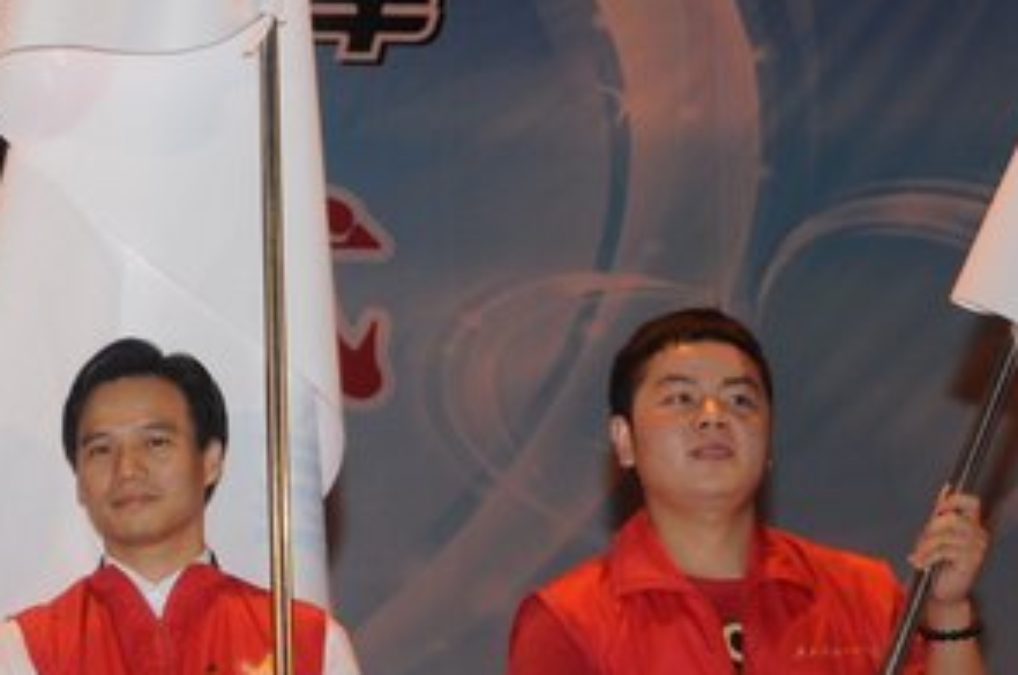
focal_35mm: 147
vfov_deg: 9.3
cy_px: 410
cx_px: -17
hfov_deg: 13.8
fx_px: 4150
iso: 200
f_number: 5
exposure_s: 1/60
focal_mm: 36
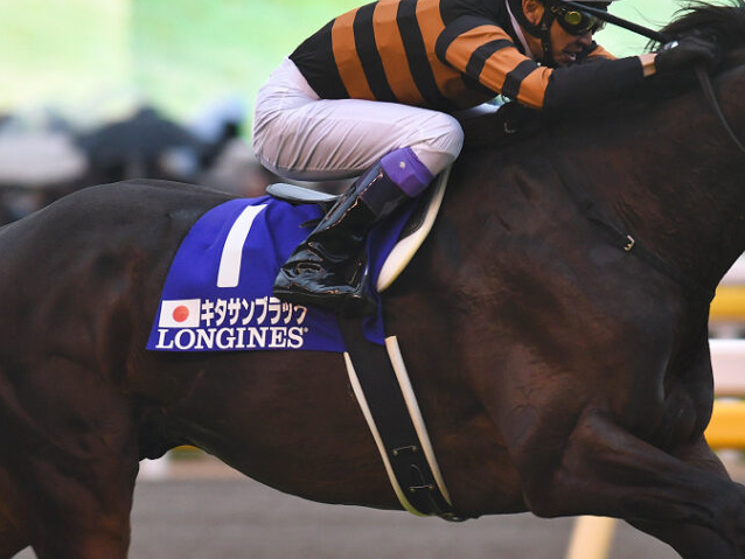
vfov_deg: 2.1
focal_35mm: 694
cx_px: 503
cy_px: 302
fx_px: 14942
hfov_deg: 2.9
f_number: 4.5
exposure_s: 1/640
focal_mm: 300
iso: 1000
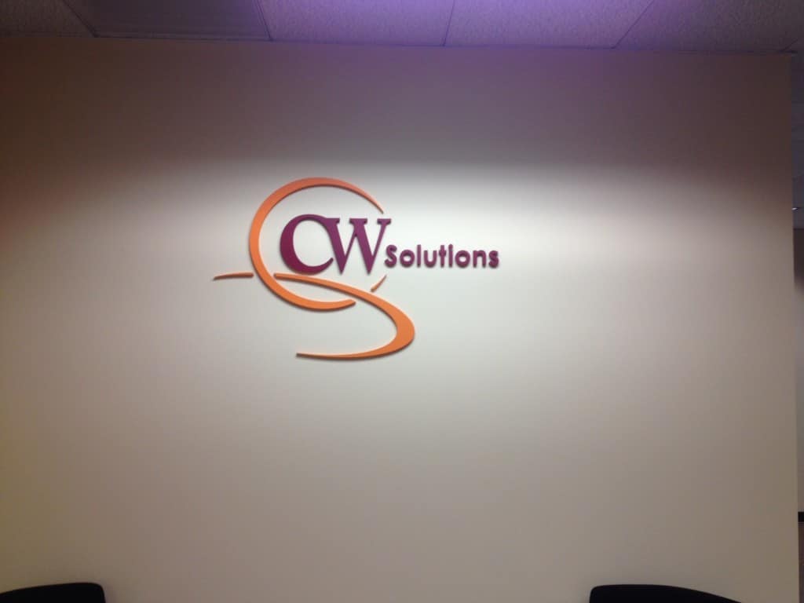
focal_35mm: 35
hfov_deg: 52.6
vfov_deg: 40.7
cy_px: 302
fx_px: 813
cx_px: 402
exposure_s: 1/20
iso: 50
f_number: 2.4
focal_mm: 4.28
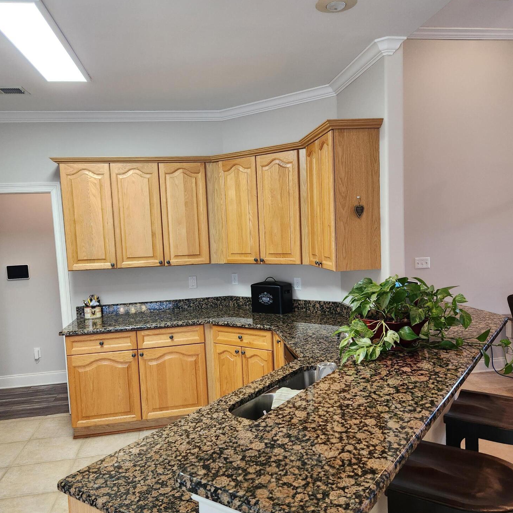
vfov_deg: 57.3
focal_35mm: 28
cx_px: 253
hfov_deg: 57.3
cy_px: 271
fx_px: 469
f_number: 1.8
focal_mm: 5.4
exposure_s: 1/120
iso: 250
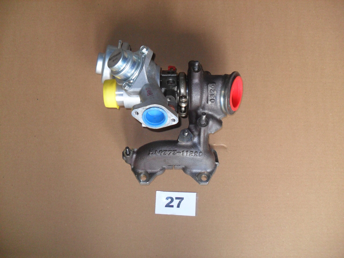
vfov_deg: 40.7
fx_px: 348
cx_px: 172
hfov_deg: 52.6
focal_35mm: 35
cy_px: 129
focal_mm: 6.3
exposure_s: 1/45
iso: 200
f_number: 3
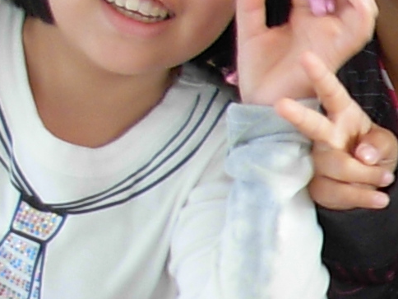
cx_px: 882
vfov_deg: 6.1
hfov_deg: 7.7
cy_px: 416
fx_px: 2771
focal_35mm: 241
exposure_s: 1/14.2
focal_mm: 6.3
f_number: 2.9
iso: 79
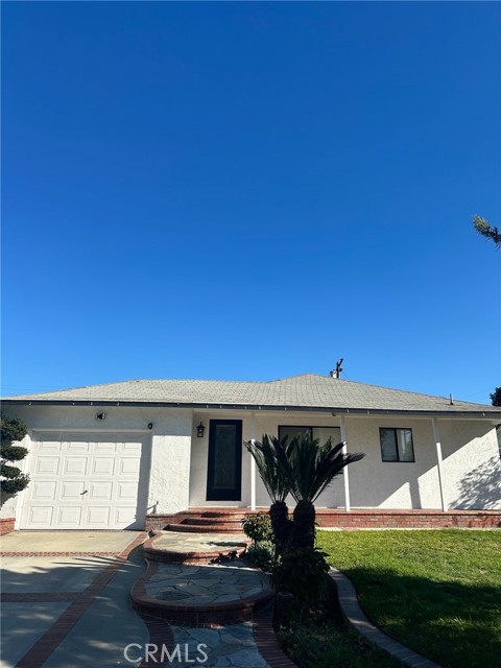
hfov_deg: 56.8
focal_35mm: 24
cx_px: 250
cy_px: 334
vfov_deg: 71.6
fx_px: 463
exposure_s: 1/4348
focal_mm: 6.86
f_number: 1.78
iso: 80
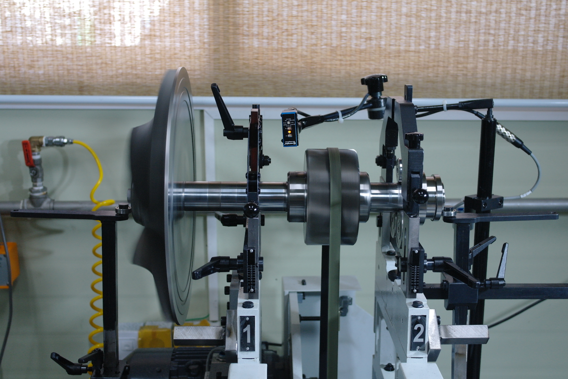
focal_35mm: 49
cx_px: 284
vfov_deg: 27.5
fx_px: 773
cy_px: 190
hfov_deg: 40.3
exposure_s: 1/50
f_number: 4.5
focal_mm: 32
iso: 400
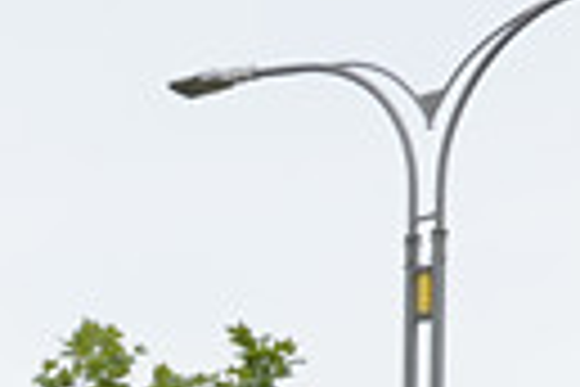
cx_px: -544
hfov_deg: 8.4
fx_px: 3786
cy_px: 1125
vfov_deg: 5.5
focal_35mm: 235
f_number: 6.3
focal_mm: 38
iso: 200
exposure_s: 1/160
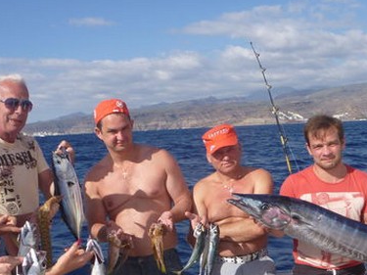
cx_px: 184
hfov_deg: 40.4
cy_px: 209
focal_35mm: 47
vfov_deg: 30.3
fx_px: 498
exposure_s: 1/125
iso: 100
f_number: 10
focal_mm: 4.9
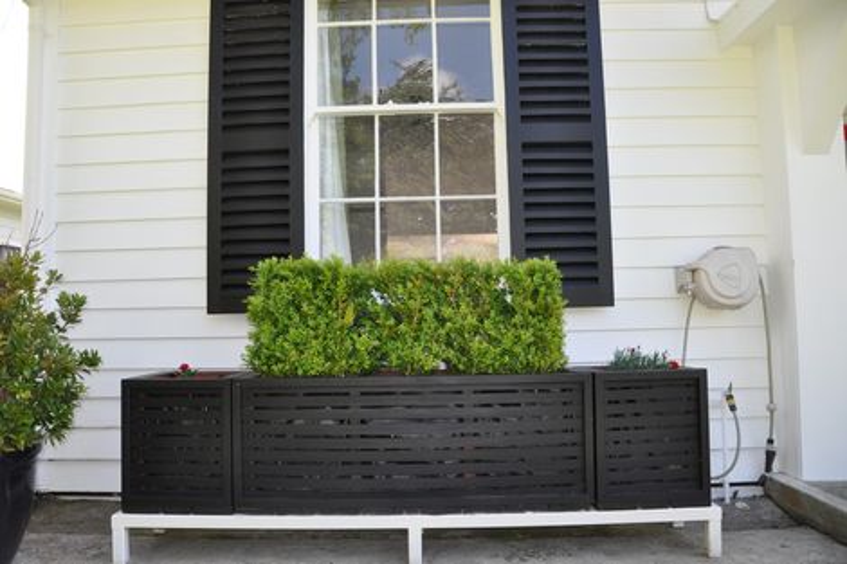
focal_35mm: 27
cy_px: 282
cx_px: 424
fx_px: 635
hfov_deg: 67.4
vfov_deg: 47.9
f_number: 5.6
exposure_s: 1/200
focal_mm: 18
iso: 200
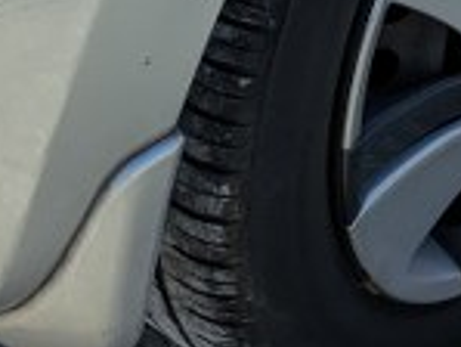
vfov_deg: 10.5
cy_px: -235
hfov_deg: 14.7
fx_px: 1786
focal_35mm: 134
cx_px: 125
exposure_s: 1/2632
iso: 47
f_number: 1.89
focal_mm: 5.43
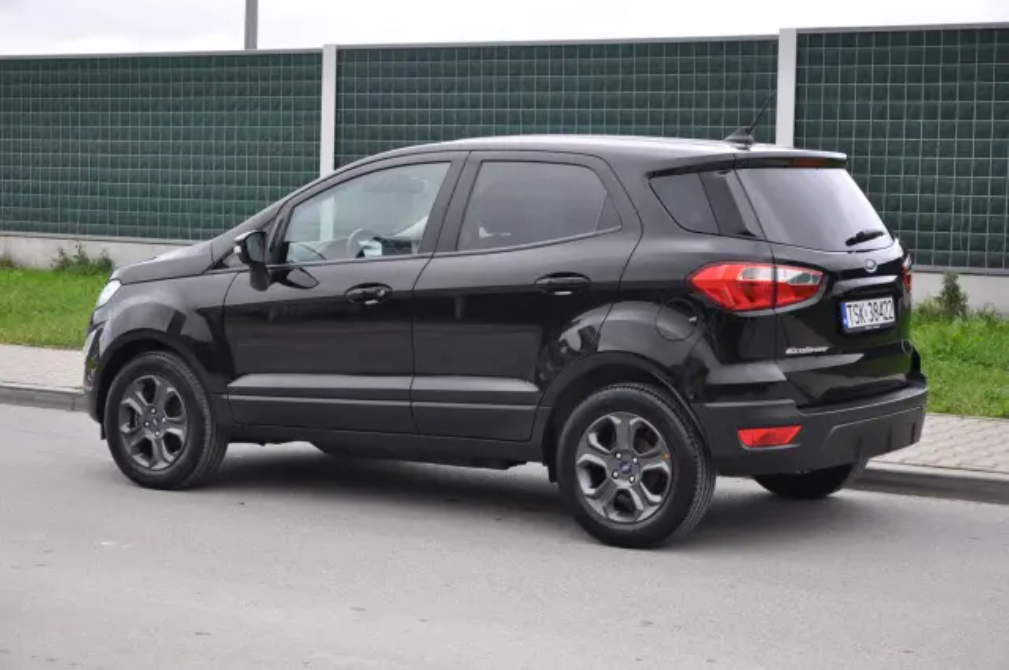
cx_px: 504
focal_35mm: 72
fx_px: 2015
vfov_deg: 18.9
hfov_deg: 28.1
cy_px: 335
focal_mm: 48
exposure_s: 1/80
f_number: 4.8
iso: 400
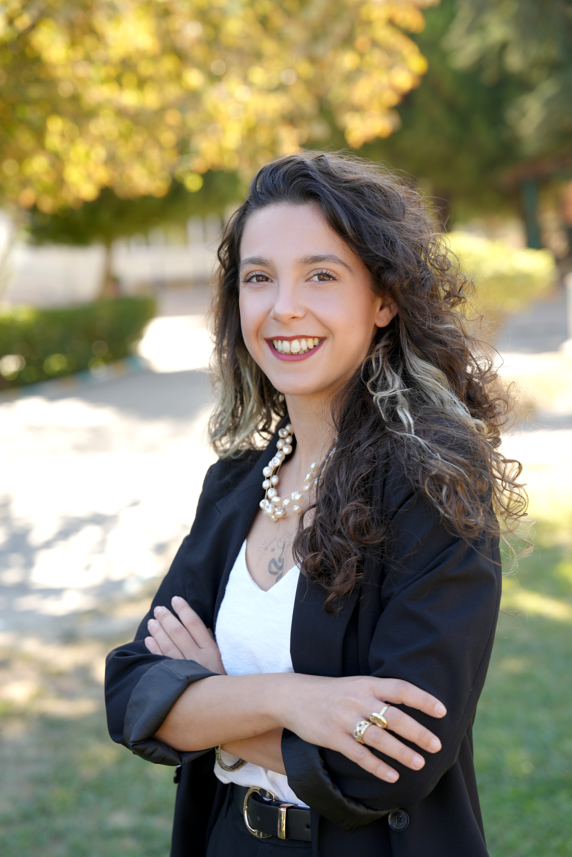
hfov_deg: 19.5
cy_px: 428
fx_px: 1668
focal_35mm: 70
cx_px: 286
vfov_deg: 28.8
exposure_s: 1/125
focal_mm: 70
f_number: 4
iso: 100
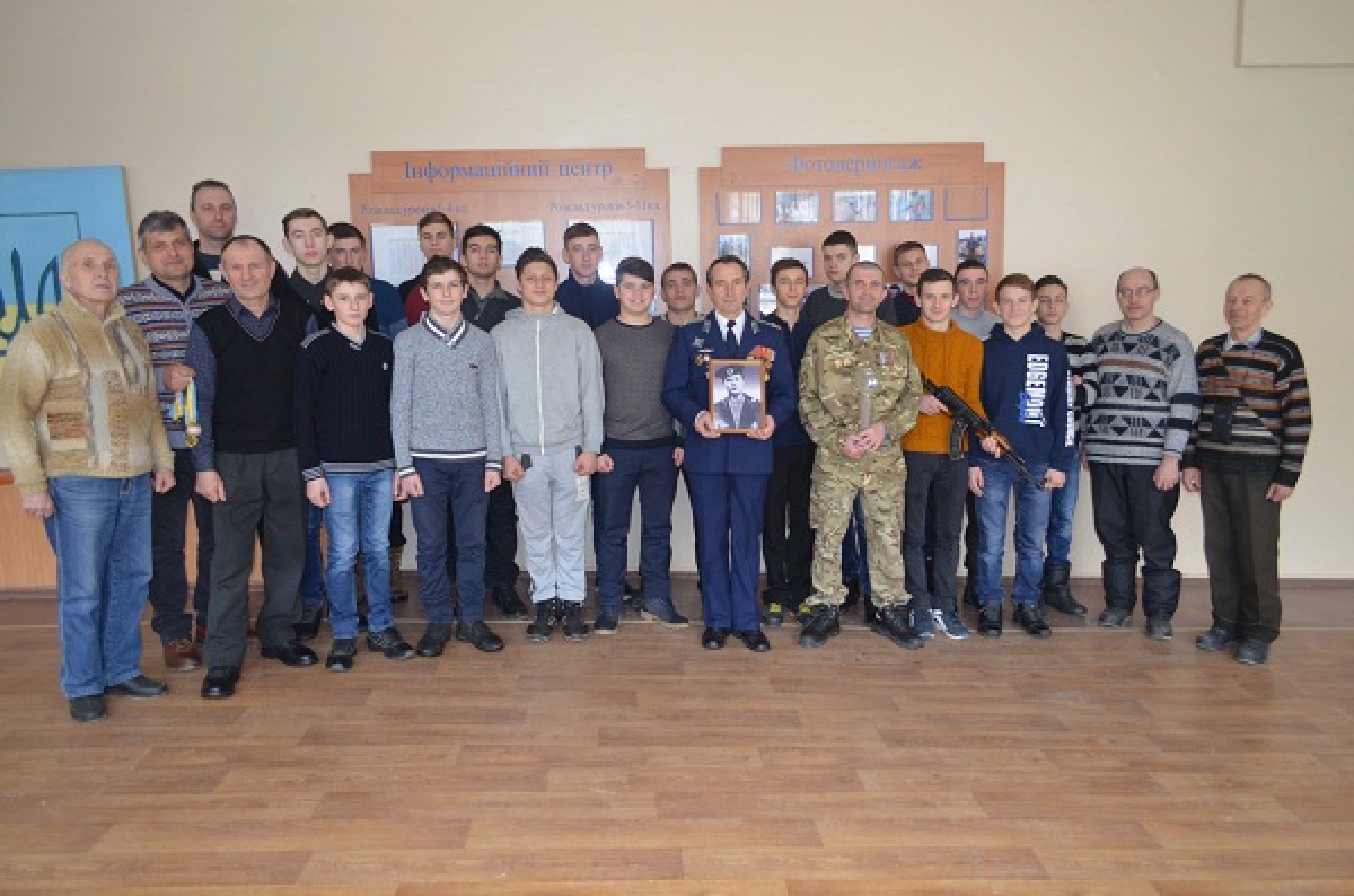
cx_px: 677
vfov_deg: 47.7
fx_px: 1013
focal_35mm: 27
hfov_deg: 67.5
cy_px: 448
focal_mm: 18
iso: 1250
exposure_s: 1/60
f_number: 3.5
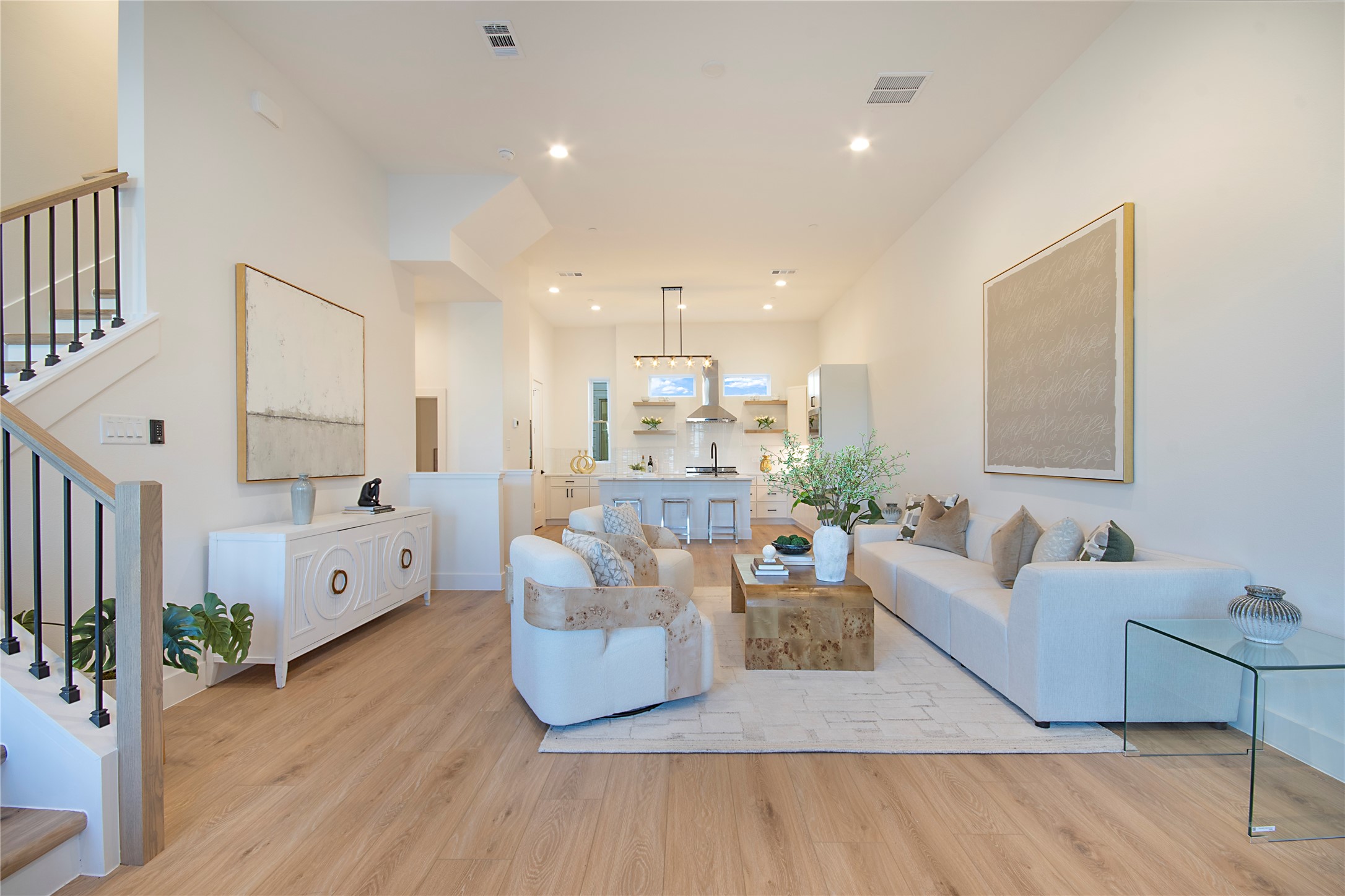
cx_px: 672
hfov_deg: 100.4
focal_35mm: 15
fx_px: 560
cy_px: 448
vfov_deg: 77.3
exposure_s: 1/5
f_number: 11
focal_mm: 10
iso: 100
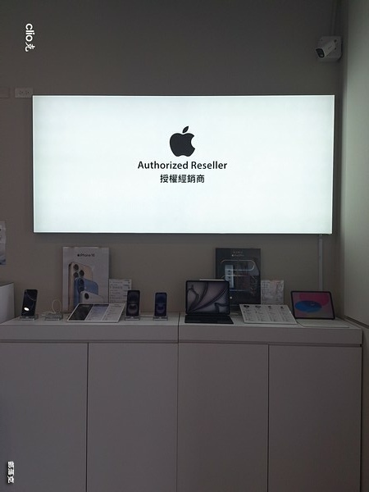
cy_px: 246
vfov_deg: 73.9
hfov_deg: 58.9
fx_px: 327
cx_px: 184
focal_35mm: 23
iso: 40
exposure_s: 1/723
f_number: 1.8
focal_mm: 5.54
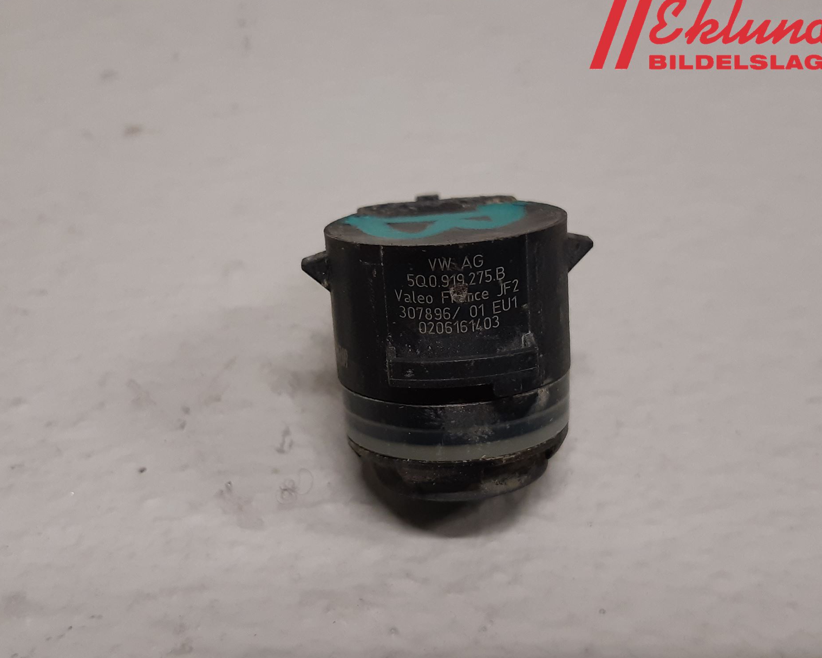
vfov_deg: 51.5
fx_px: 681
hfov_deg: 62.2
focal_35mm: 28
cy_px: 335
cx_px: 408
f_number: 1.7
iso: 160
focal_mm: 3.93
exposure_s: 1/50
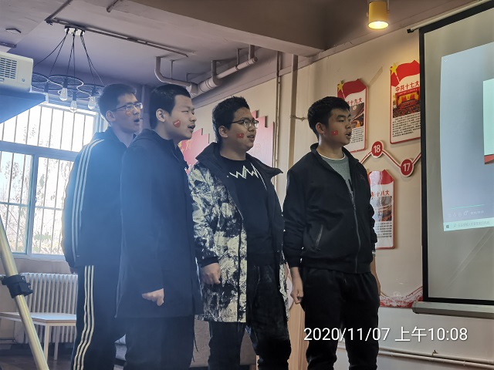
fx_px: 685
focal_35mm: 48
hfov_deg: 39.7
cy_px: 185
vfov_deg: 30.3
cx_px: 247
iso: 80
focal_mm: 6.71
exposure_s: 1/100
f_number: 1.9
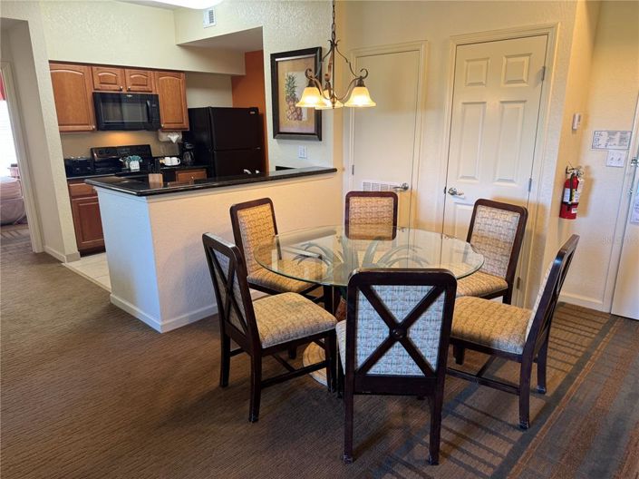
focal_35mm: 24
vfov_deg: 56.8
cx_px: 320
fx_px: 443
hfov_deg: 71.6
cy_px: 240
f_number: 1.78
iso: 125
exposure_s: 1/60
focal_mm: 6.76
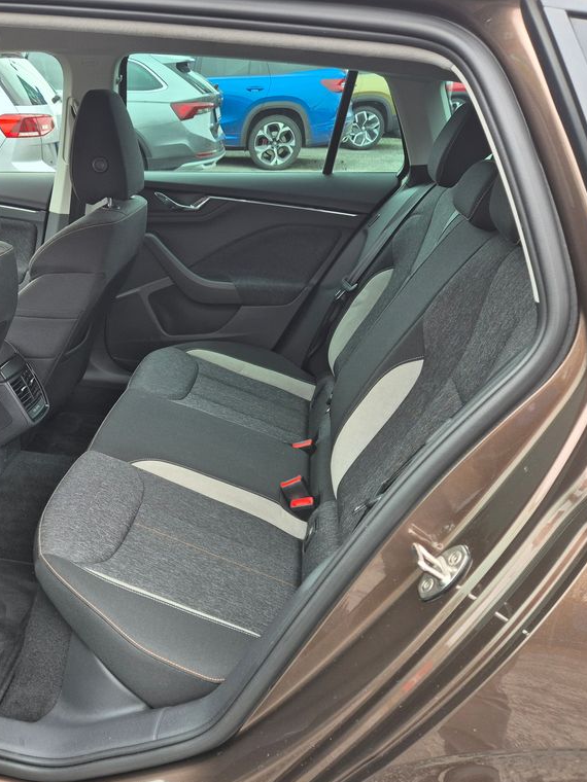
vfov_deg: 58.4
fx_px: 701
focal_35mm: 31
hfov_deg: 44.1
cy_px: 394
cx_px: 152
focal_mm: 5.4
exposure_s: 1/180
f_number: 1.8
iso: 100
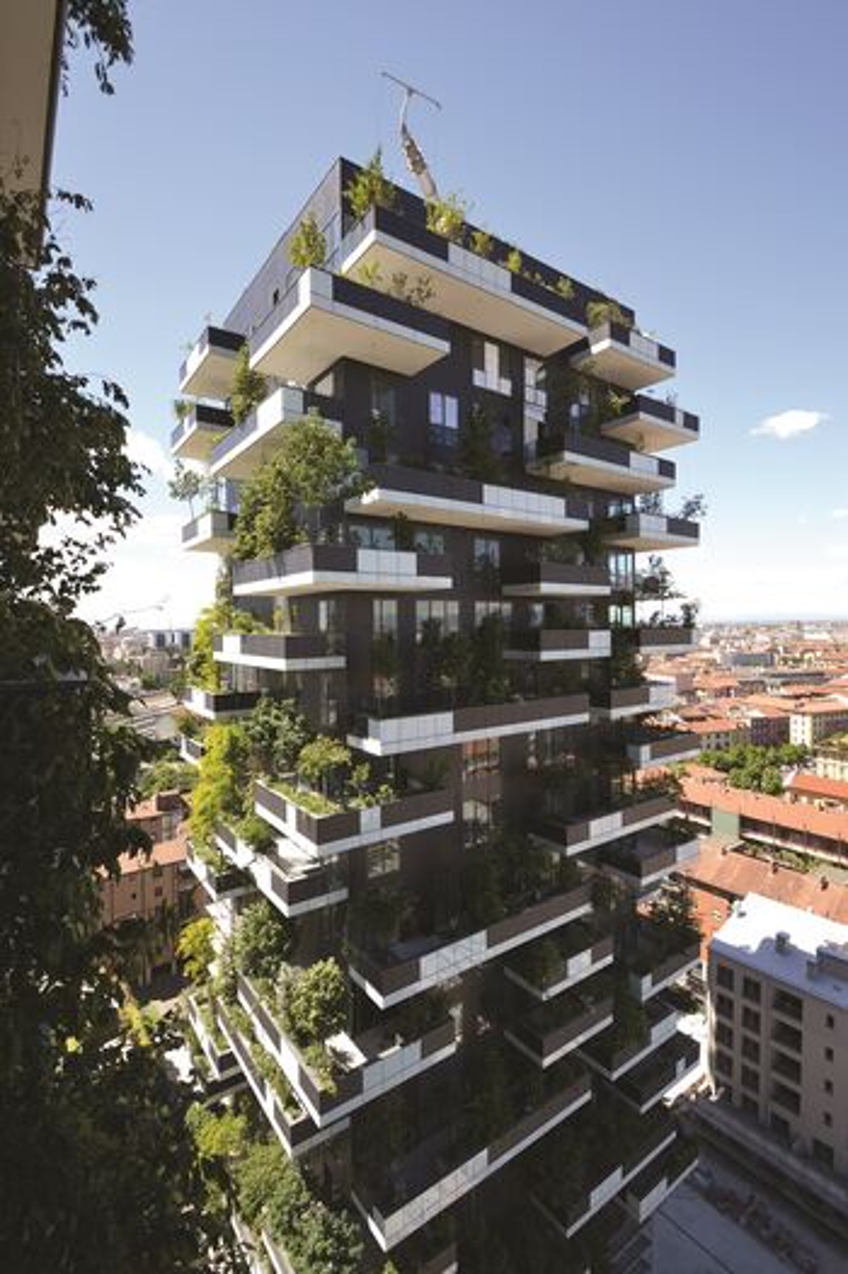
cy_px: 637
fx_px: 531
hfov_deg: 77.3
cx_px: 424
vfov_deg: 100.4
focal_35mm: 15
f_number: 6.3
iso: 100
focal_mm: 10
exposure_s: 1/160
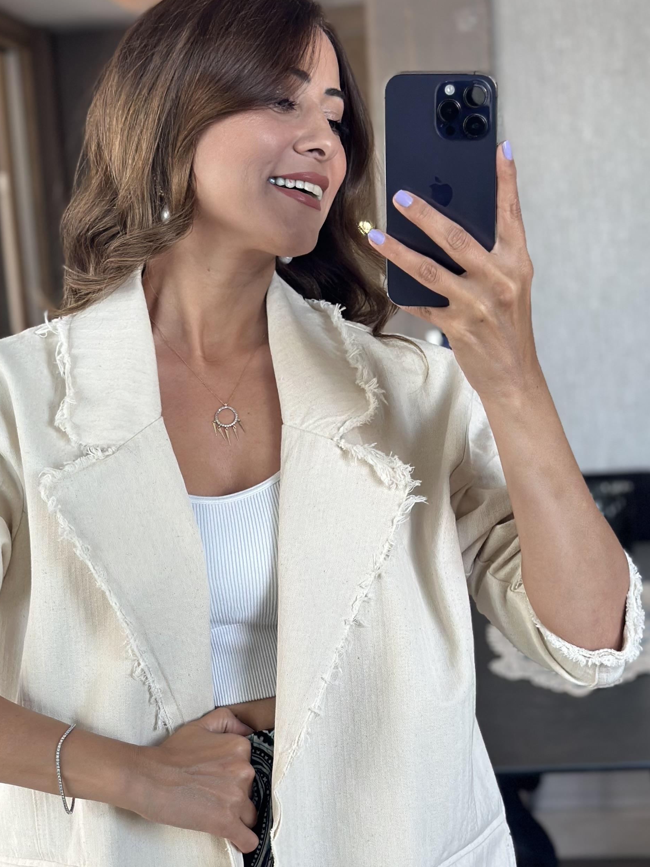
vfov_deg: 24.8
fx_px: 1953
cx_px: 240
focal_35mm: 78
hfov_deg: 18.9
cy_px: 634
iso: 125
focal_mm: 6.86
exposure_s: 1/86
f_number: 1.78
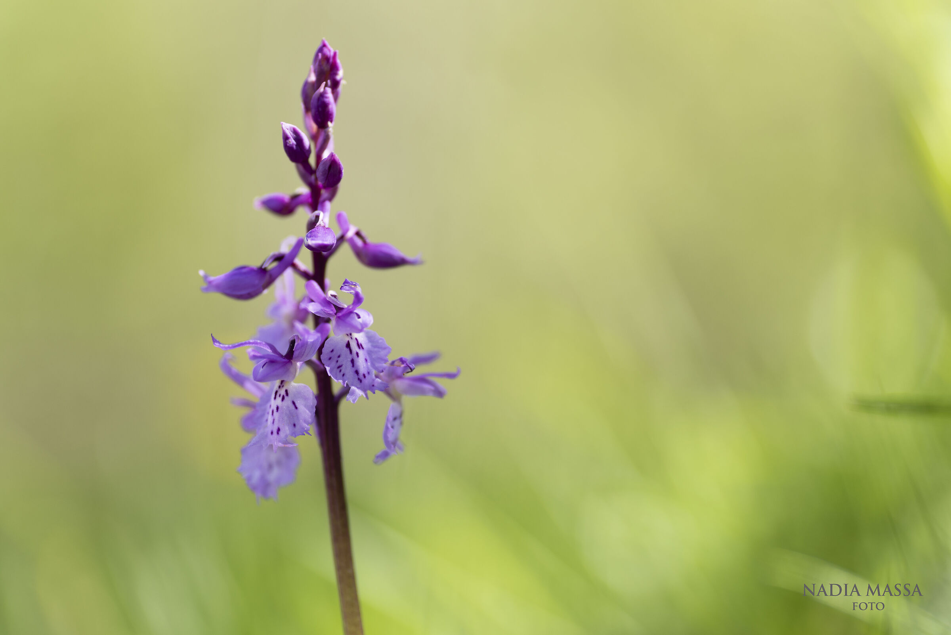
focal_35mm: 90
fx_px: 2378
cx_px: 476
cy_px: 318
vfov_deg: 15.2
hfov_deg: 22.6
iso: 100
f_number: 4
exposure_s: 1/400
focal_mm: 90
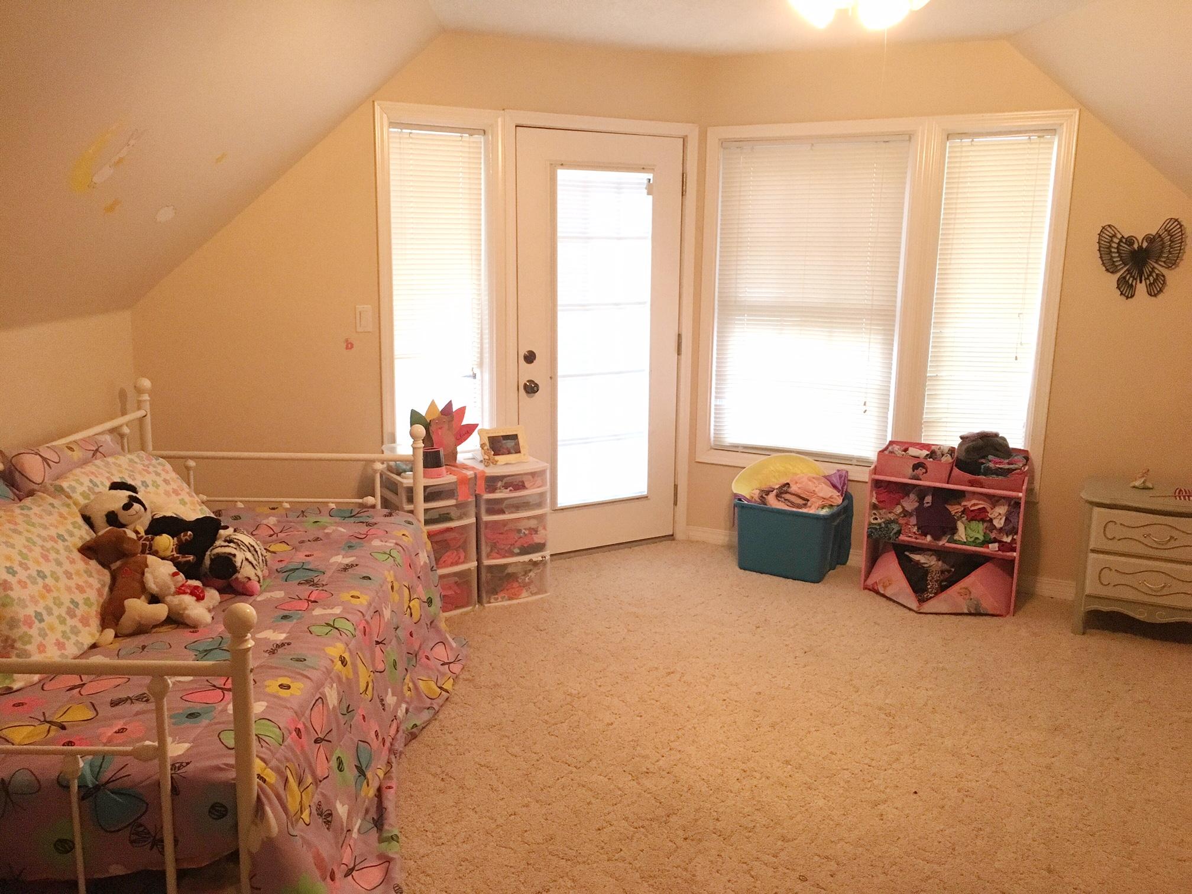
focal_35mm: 29
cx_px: 596
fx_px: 999
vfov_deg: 48.2
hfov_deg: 61.7
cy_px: 447
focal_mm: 4.15
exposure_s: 1/30
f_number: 2.2
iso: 160
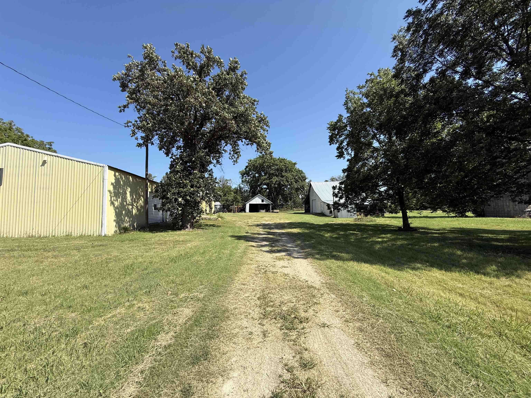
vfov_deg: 85.7
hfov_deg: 102.1
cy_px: 199
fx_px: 215
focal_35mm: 14
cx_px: 266
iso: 50
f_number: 2.2
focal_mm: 2.22
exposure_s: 1/1368
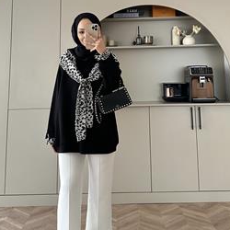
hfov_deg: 47.1
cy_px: 112
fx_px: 263
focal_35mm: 35
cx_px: 103
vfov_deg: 47.2
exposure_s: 1/60
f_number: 1.78
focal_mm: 6.86
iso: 500
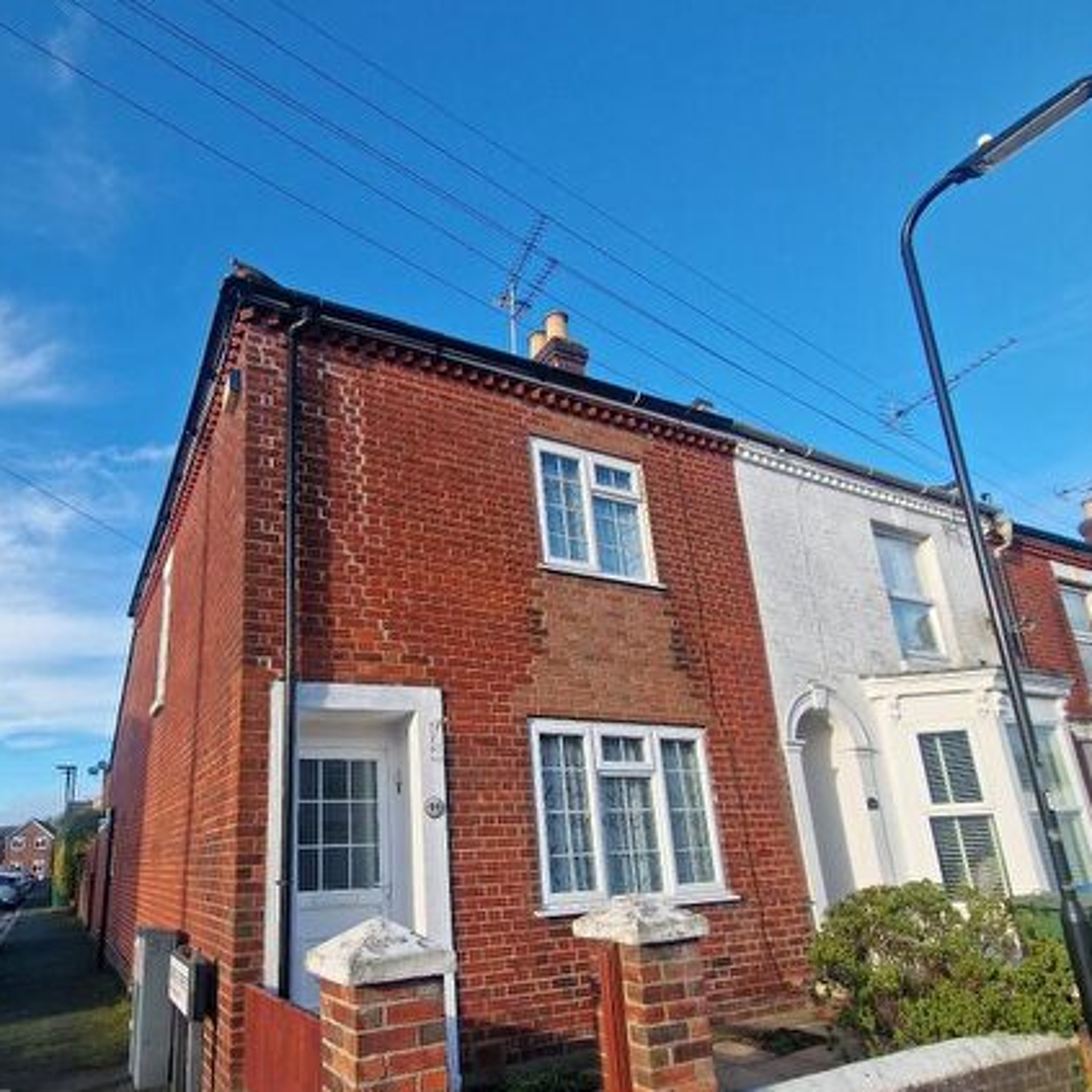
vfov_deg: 77.1
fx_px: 678
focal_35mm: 19
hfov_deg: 76.8
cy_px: 634
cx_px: 439
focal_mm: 2.2
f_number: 2.2
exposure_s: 1/938
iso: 50
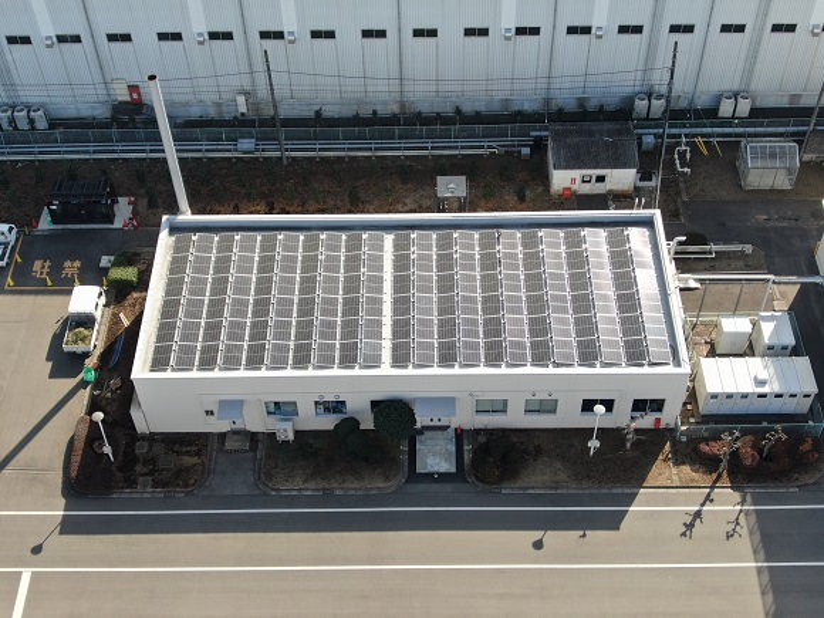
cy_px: 309
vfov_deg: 30.9
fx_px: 1119
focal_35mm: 47
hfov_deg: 40.4
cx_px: 412
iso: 100
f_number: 3.8
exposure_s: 1/160
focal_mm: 8.42
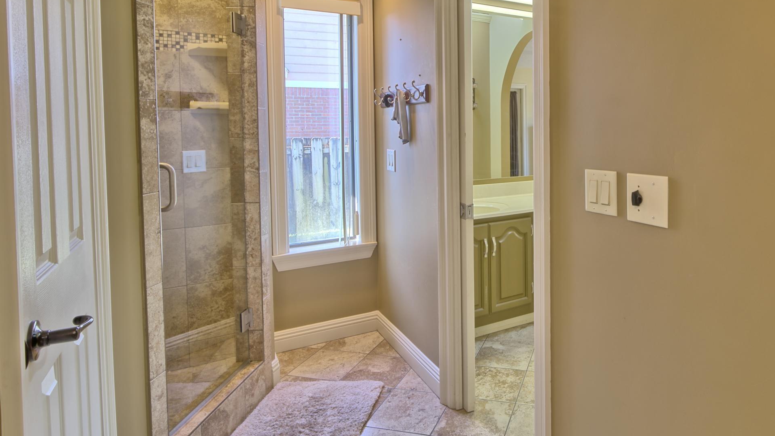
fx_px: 473
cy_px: 148
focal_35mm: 23
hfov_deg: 76.5
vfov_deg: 48.7
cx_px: 510
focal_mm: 14
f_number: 18
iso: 200
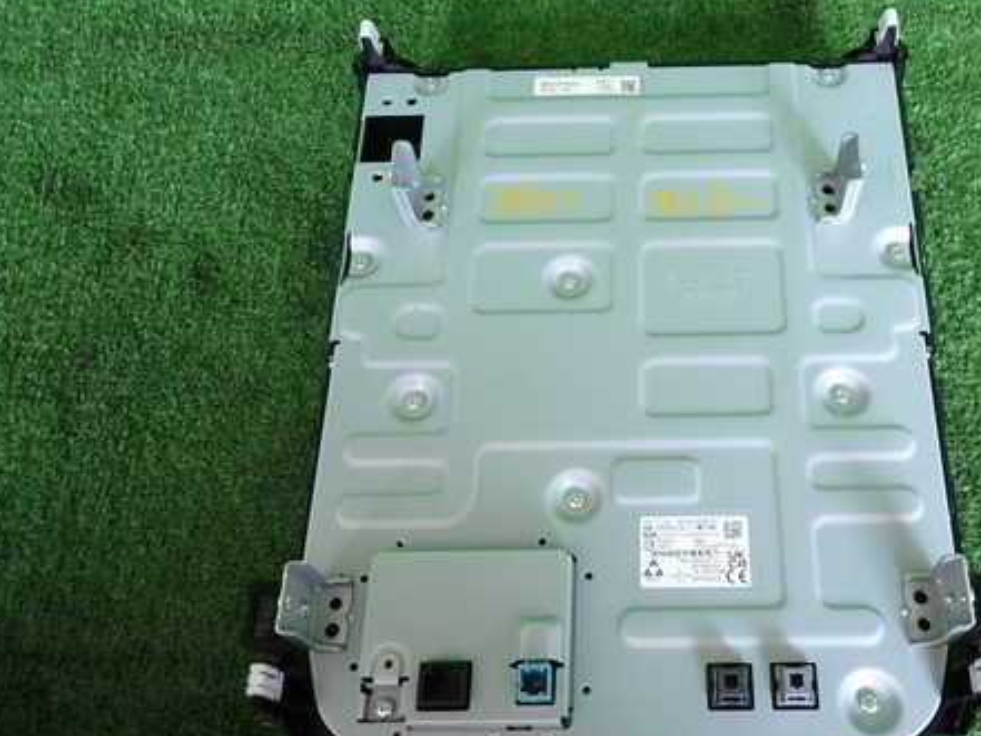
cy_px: 407
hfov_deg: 52.9
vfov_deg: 41.8
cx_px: 654
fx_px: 964
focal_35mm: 34
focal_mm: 4.5
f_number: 2
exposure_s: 1/60
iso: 125
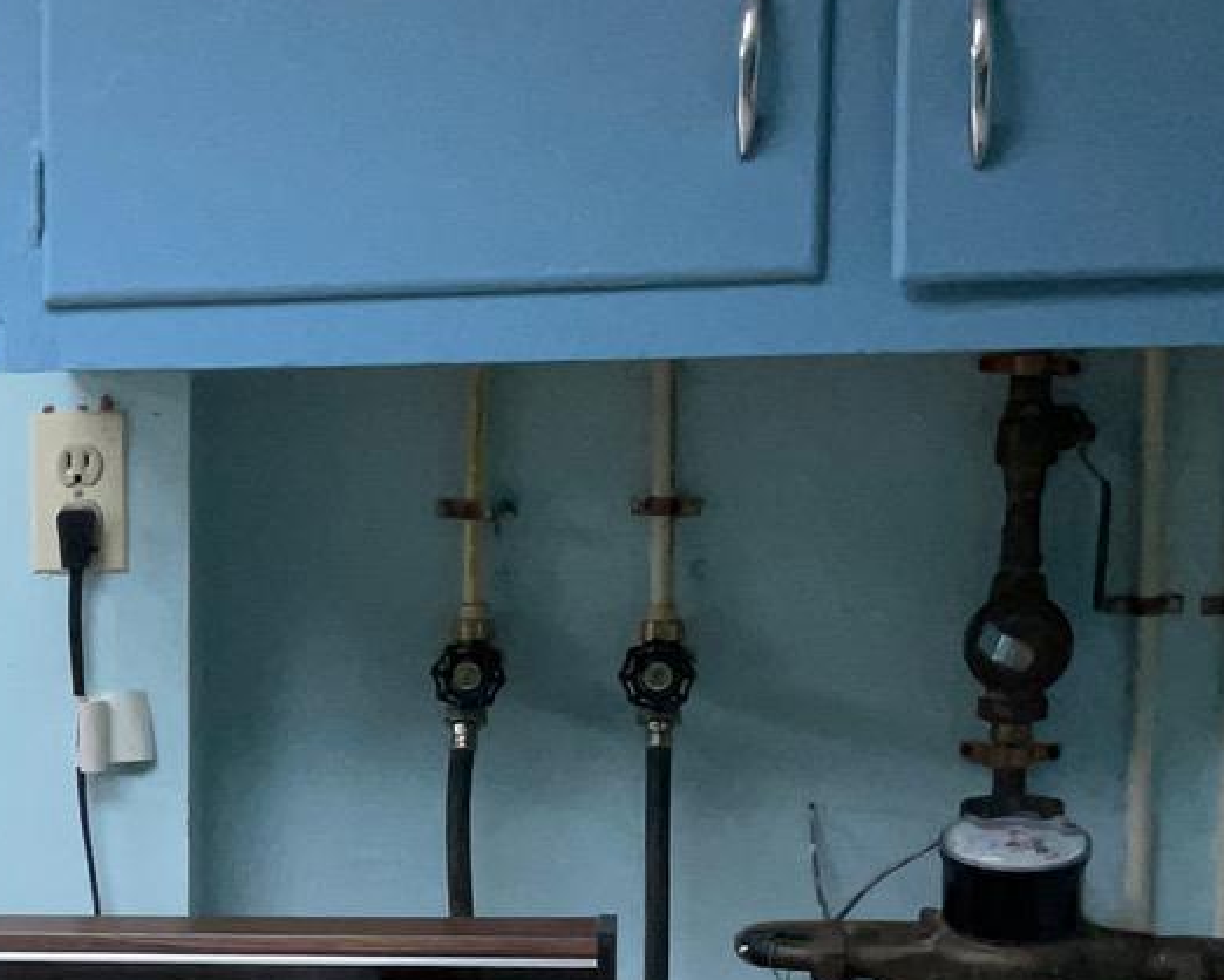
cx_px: -256
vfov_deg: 13.6
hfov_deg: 16.6
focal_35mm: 111
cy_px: 1050
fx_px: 4023
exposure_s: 1/50
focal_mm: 3
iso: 80
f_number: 1.8
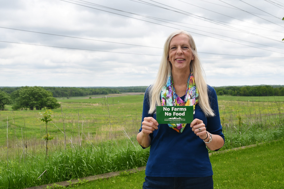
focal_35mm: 48
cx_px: 142
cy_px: 94
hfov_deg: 41.1
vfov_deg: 28.1
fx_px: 379
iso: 100
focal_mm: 32
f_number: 8
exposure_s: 1/250
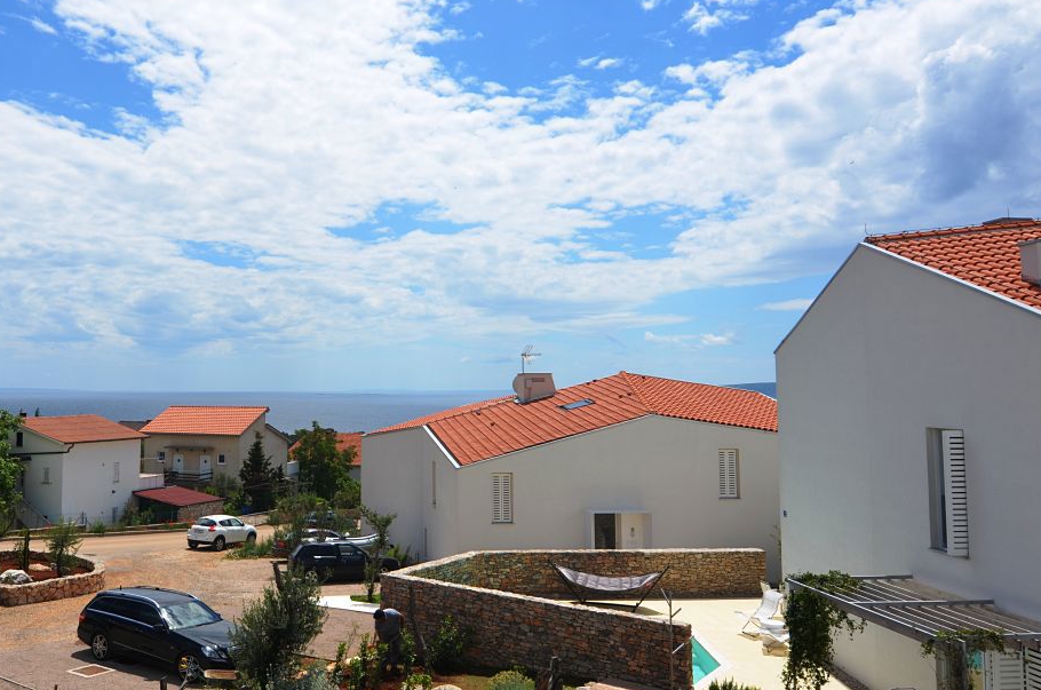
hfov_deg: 61.3
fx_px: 856
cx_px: 361
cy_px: 329
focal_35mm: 30
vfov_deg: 43.9
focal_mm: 15
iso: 100
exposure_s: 1/400
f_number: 10
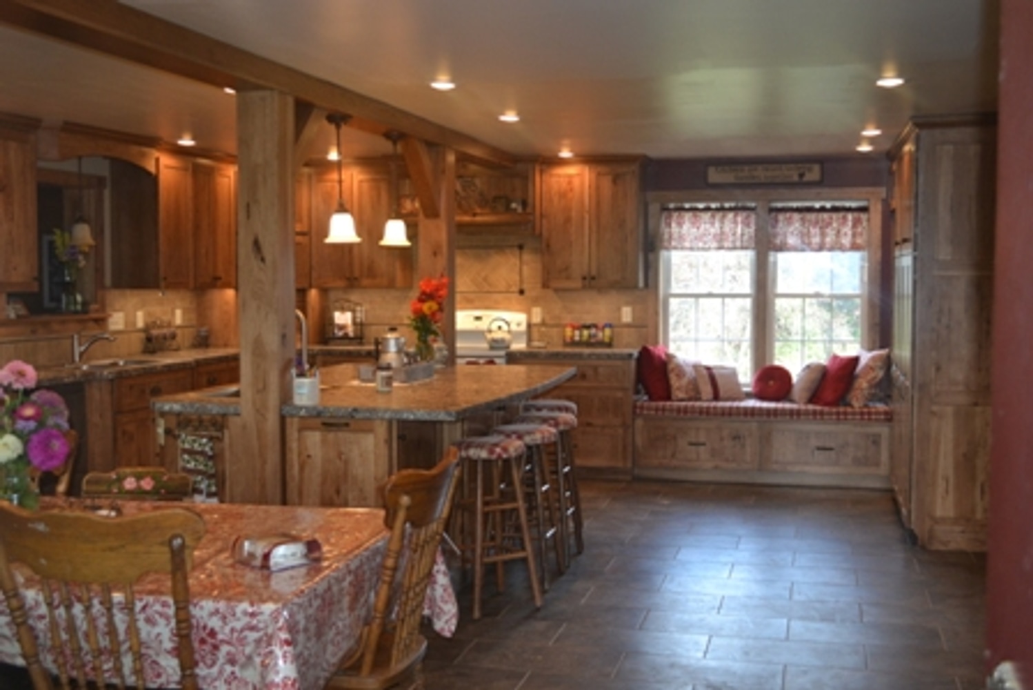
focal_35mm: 39
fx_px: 1119
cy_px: 345
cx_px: 516
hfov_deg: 49.5
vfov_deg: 34.2
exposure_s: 1/60
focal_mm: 26
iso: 500
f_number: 4.2
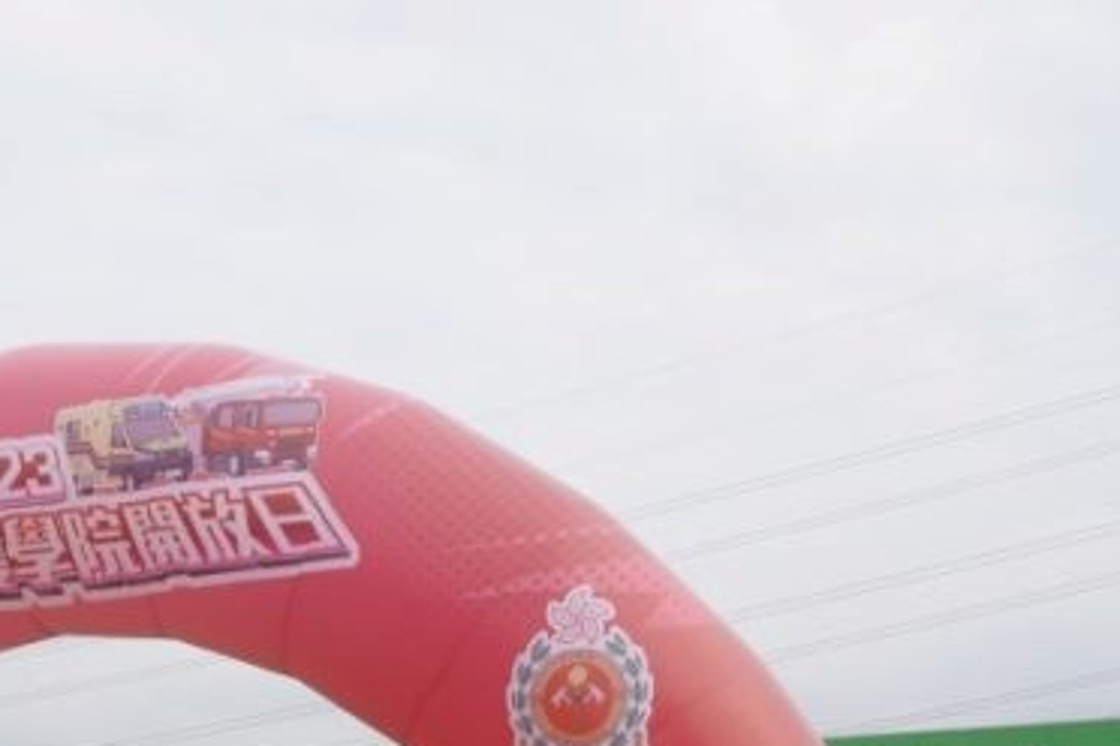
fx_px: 2053
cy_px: 1021
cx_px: 163
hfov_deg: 29.5
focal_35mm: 66
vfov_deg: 18.8
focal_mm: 16
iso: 100
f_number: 4.5
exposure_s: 1/400
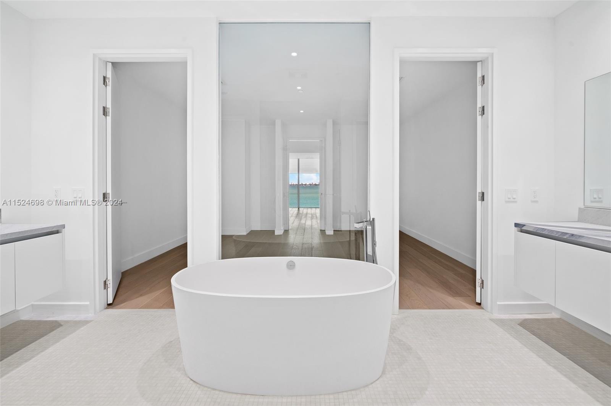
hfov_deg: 104.3
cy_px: 203
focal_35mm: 14
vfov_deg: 81.1
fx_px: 237
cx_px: 306
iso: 200
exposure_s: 1/8
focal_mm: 14
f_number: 8
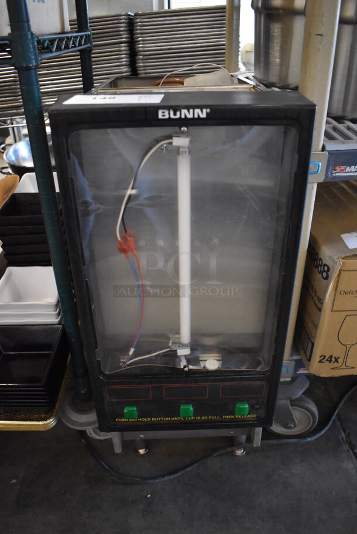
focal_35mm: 27
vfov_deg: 67.3
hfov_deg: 48.0
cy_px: 267
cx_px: 178
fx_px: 401
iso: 6400
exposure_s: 1/125
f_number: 3.5
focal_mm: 18
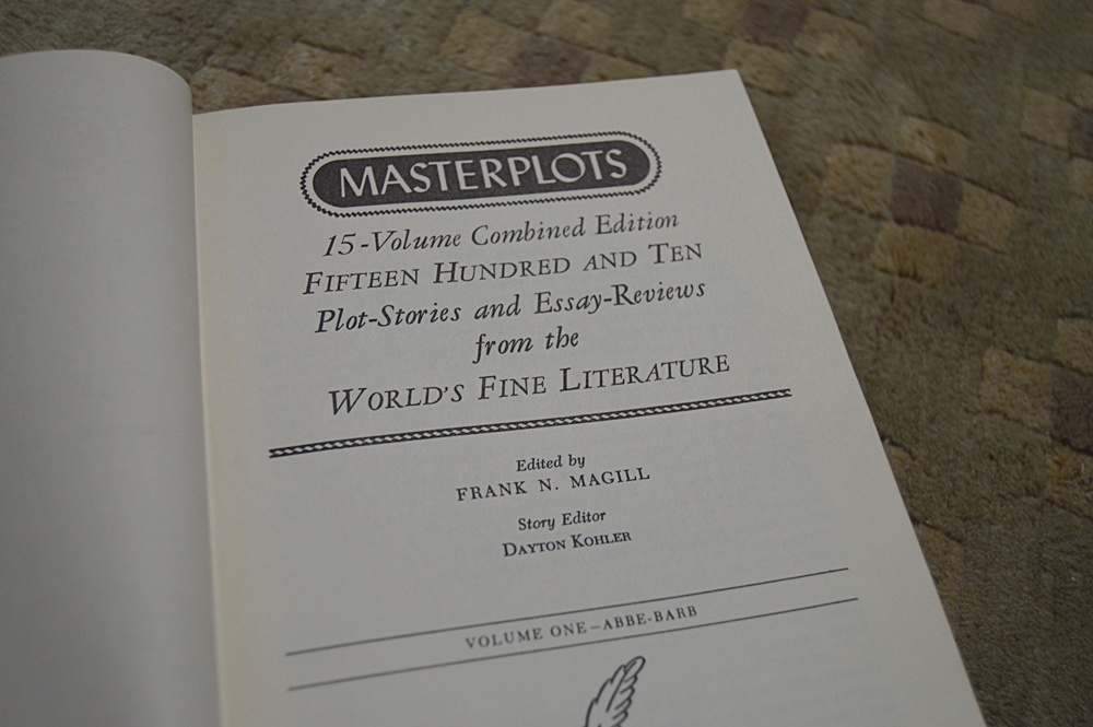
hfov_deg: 53.2
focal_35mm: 36
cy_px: 364
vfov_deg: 36.8
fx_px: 1092
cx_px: 546
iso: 450
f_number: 3.8
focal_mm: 24
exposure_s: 1/60
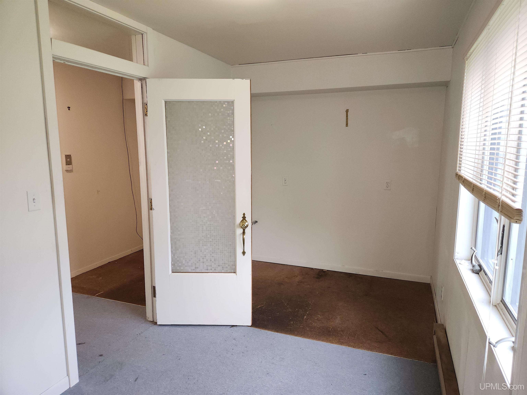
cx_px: 264
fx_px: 350
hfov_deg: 73.9
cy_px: 198
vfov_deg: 58.9
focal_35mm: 23
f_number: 1.8
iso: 125
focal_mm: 5.4
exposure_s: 1/60
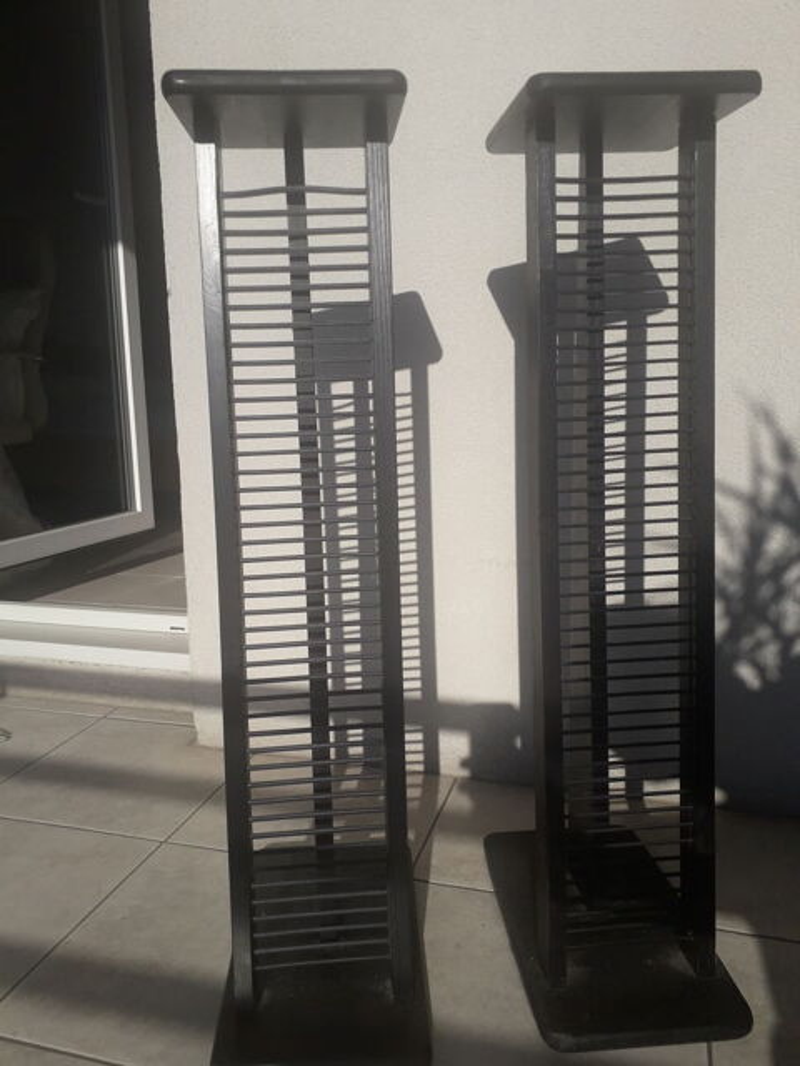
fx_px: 832
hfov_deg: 51.4
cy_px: 533
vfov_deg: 65.3
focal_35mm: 27
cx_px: 400
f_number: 1.9
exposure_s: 1/4237
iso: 40
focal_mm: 3.6
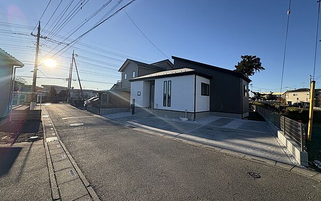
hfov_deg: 101.5
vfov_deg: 74.6
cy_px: 91
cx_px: 160
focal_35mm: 15
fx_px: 131
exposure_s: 1/1178
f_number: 2.2
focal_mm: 2.22
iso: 40
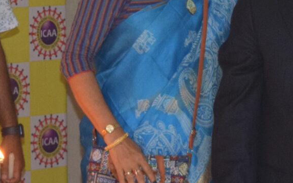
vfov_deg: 5.3
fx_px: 1964
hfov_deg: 8.5
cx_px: 122
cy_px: 40
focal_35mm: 246
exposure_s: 1/30
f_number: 4.8
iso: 1600
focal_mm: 36
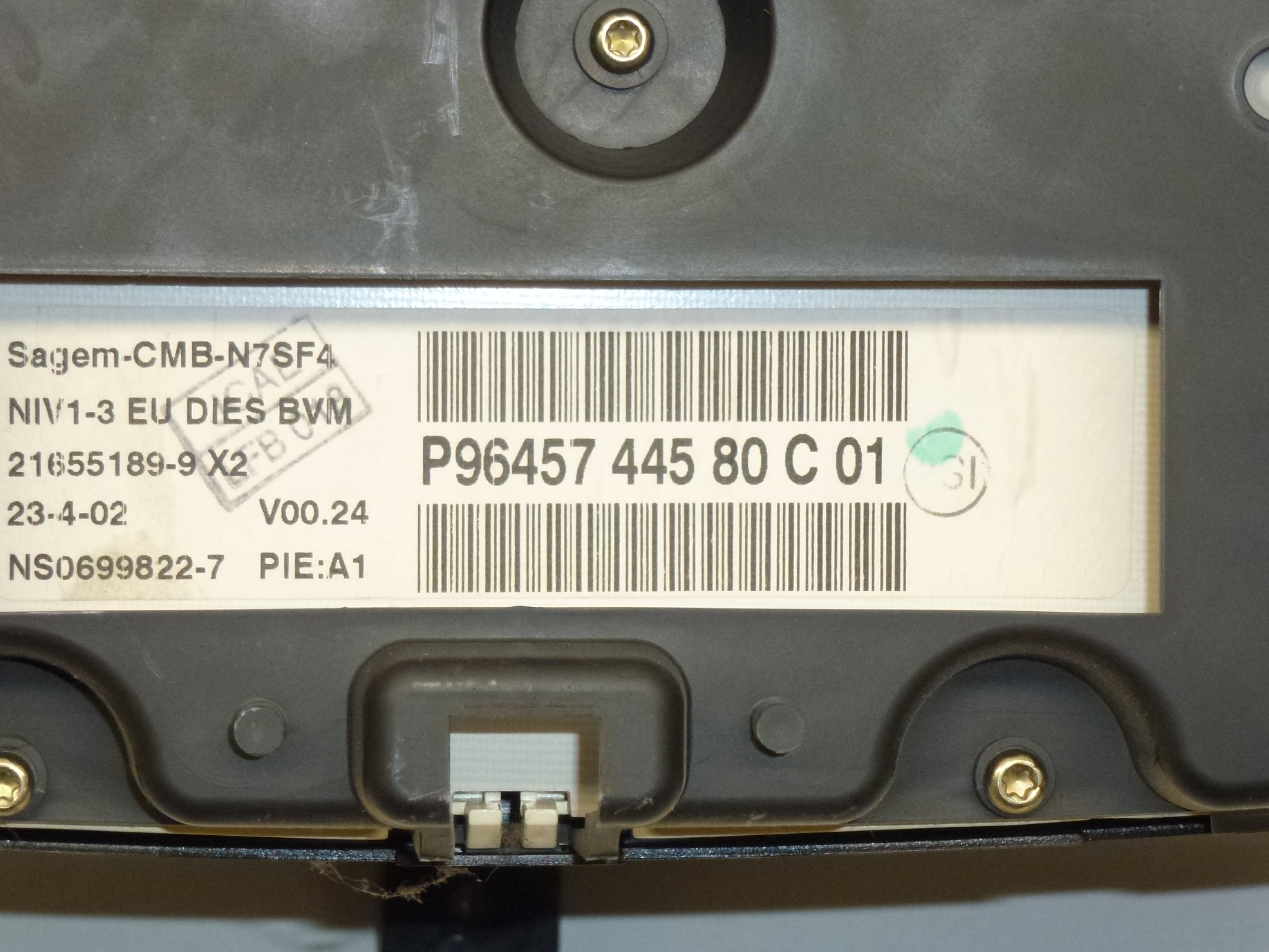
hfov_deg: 17.0
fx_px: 4252
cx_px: 624
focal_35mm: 116
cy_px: 459
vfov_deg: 12.8
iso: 400
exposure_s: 1/100
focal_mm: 18.7
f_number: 5
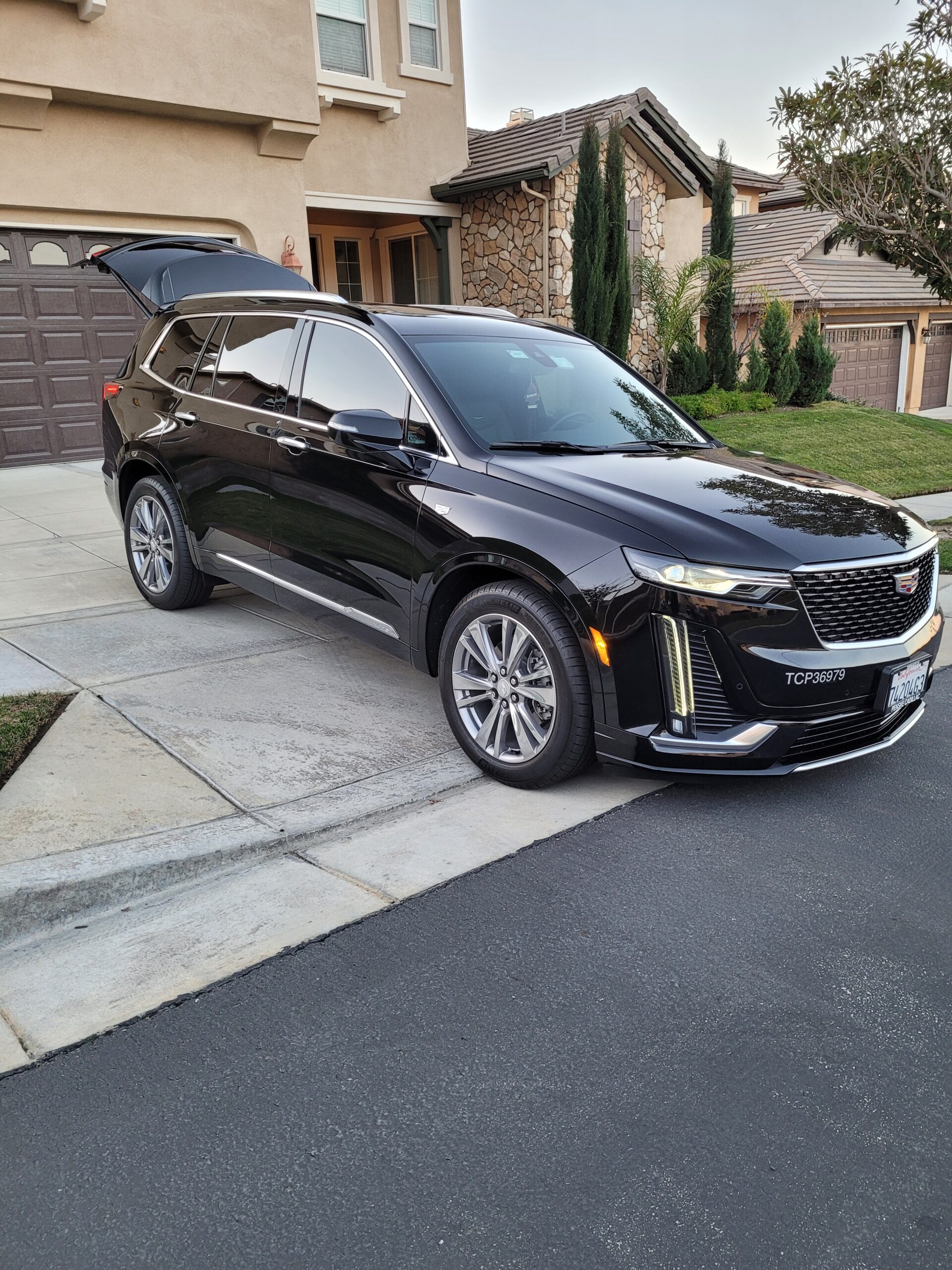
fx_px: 953
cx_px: 476
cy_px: 635
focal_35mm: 26
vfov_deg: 67.3
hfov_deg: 53.1
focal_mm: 5.4
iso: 160
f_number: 1.8
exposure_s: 1/120
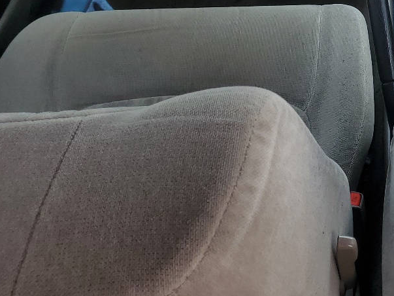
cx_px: 416
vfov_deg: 20.3
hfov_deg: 26.3
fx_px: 785
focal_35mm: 69
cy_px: -29
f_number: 1.5
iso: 50
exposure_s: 1/385
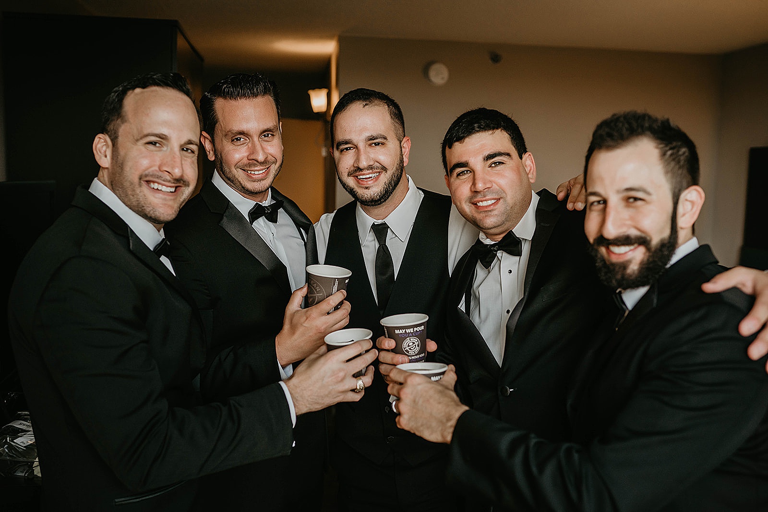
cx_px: 384
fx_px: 747
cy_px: 256
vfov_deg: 37.9
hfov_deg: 54.4
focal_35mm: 35
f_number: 2.5
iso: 400
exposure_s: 1/200
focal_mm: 35
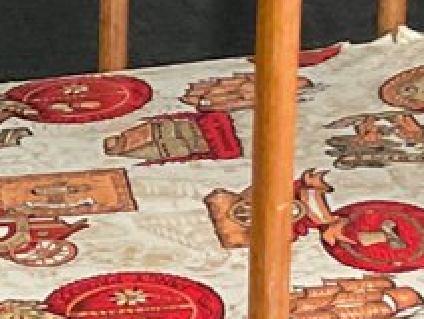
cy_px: -58
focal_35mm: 205
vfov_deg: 7.2
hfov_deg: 9.5
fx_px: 2514
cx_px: -68
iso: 250
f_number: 1.8
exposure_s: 1/40
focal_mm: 3
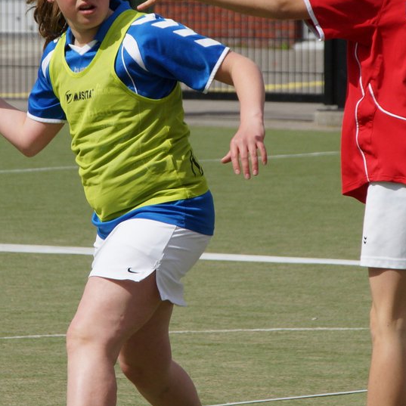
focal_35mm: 365
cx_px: 161
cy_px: 89
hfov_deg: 4.8
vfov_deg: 4.8
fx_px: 4843
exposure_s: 1/1000
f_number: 10
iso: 320
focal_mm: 150
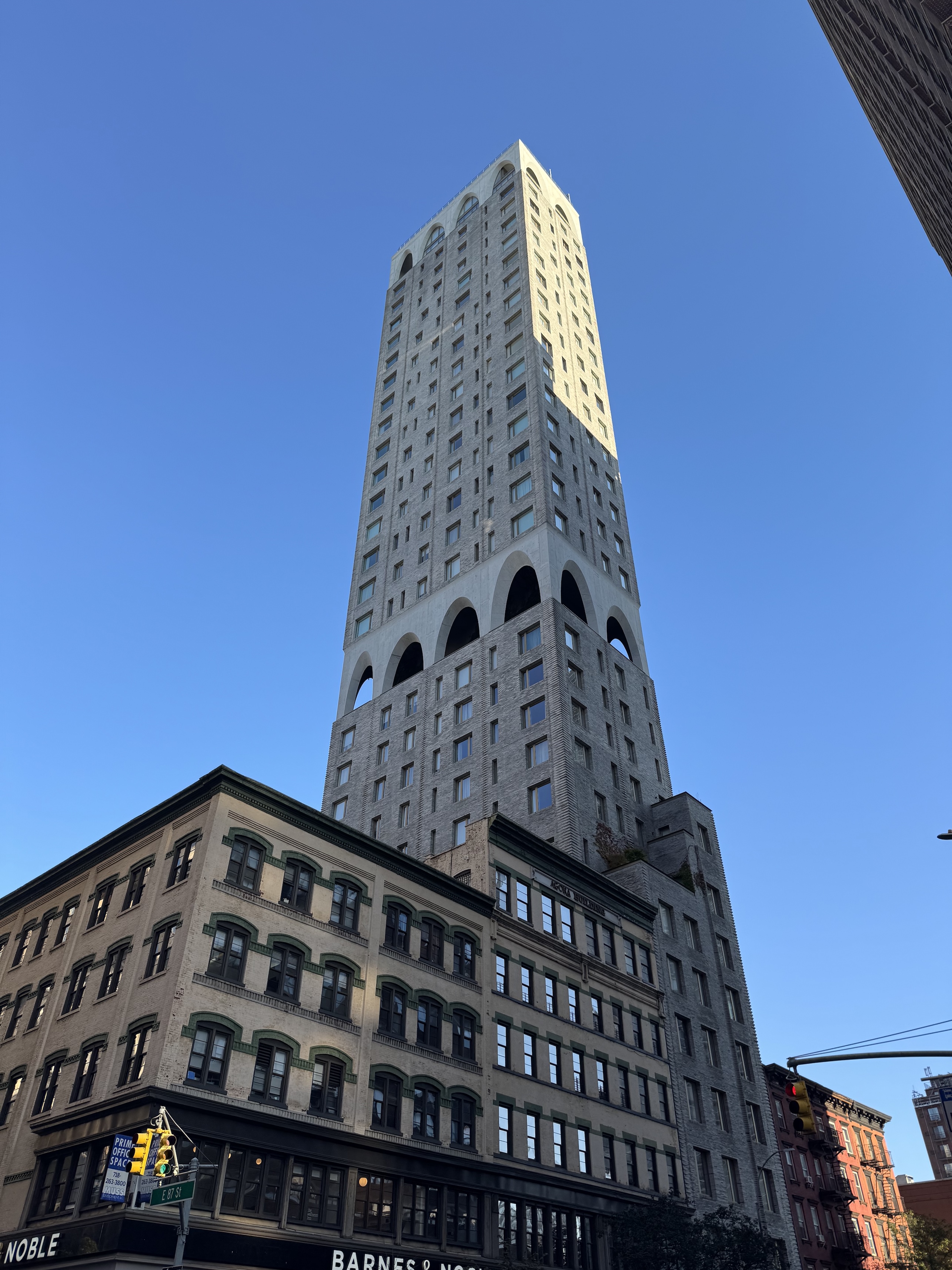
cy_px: 635
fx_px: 880
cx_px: 476
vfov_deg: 71.6
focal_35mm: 24
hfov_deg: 56.8
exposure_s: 1/1560
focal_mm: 6.76
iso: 80
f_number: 1.78
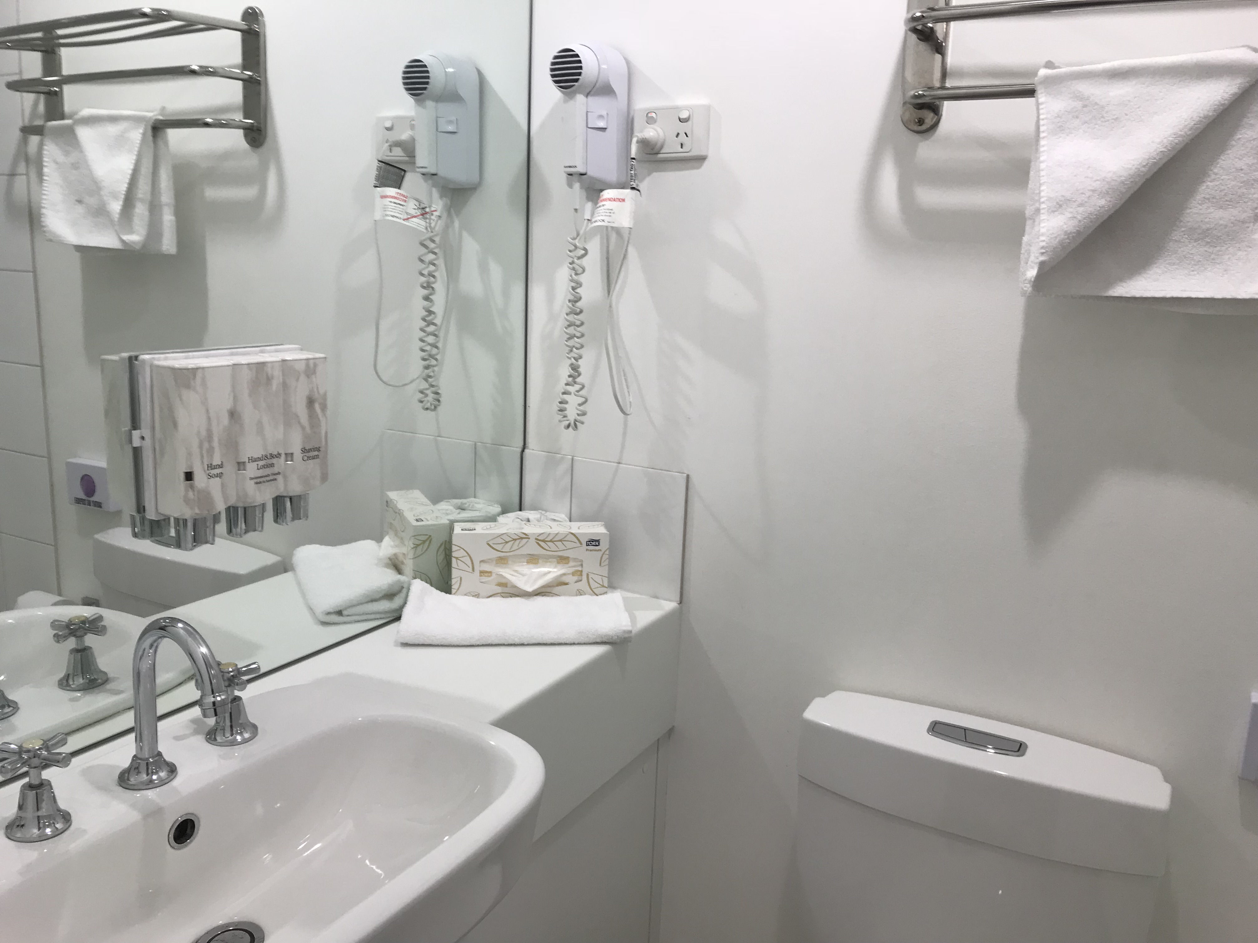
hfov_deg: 63.4
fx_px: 1018
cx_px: 629
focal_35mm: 28
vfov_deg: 49.7
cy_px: 472
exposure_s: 1/33
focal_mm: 3.99
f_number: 1.8
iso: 32
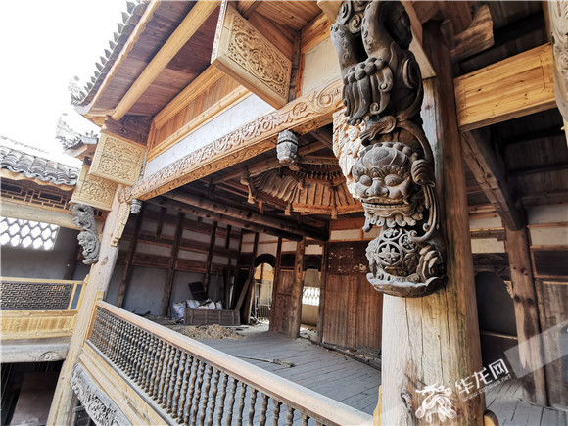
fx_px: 279
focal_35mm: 17
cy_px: 213
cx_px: 284
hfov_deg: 91.0
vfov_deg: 74.7
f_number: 2.2
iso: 125
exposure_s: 1/50
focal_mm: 2.26
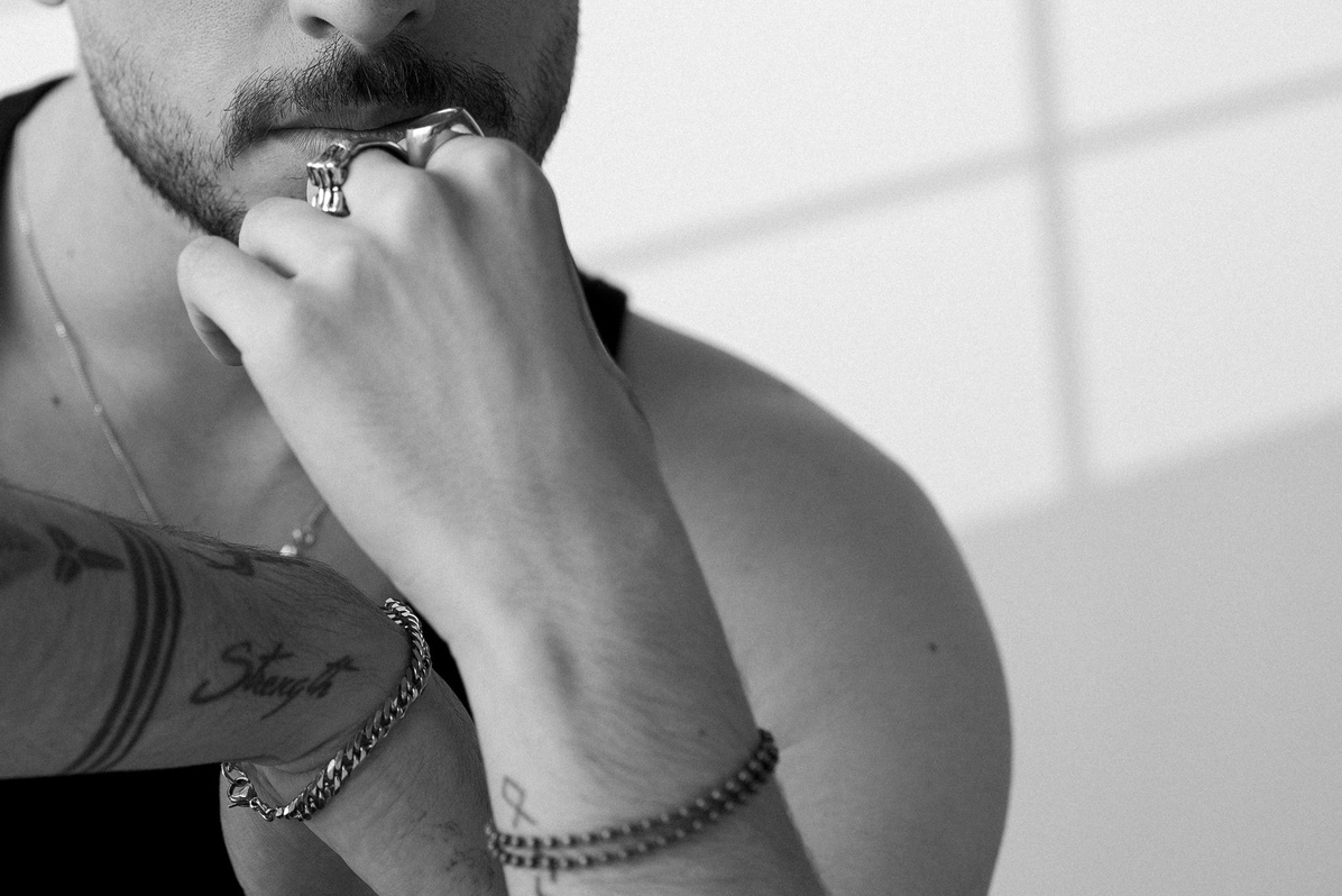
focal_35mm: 107
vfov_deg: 12.7
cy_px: 56
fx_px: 3989
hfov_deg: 18.9
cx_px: 238
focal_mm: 50
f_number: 2.5
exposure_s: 1/200
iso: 100
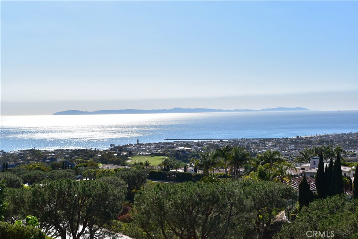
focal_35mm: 57
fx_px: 567
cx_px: 179
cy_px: 120
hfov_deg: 35.0
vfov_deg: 23.8
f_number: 11
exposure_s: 1/640
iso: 200
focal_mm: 38
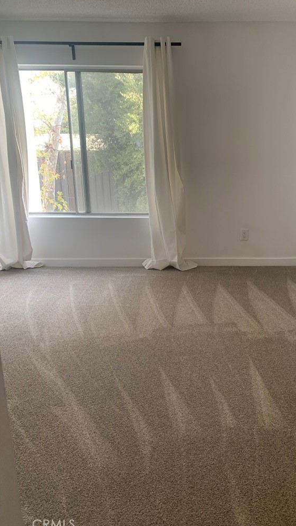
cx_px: 199
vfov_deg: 66.1
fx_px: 404
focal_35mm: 29
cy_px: 262
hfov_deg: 39.7
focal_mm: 4.25
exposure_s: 1/60
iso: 160
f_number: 1.8
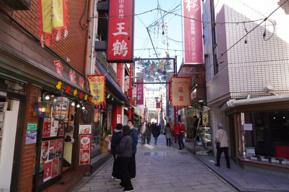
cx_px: 144
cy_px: 96
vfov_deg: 53.1
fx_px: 193
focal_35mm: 24
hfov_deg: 73.7
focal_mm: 16
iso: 100
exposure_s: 1/100
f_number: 5
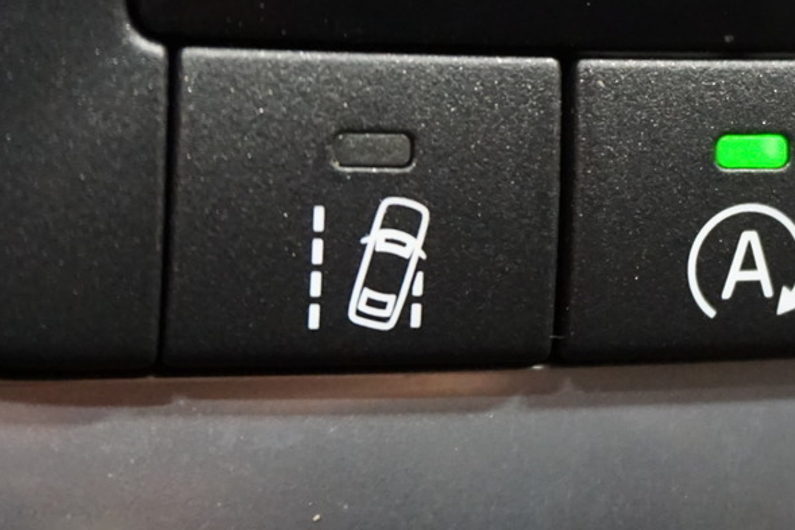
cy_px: 82
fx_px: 2460
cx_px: 777
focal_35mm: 111
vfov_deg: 12.2
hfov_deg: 17.9
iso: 3200
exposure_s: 1/50
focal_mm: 27
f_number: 4.5
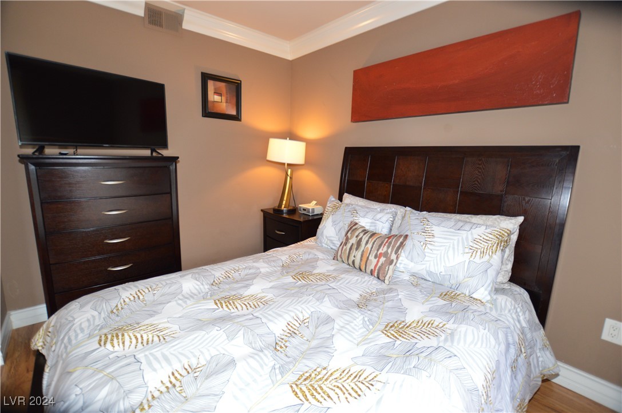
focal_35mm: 15
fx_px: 259
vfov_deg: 77.2
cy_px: 206
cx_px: 311
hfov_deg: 100.5
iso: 720
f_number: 3.5
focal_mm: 10
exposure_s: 1/60
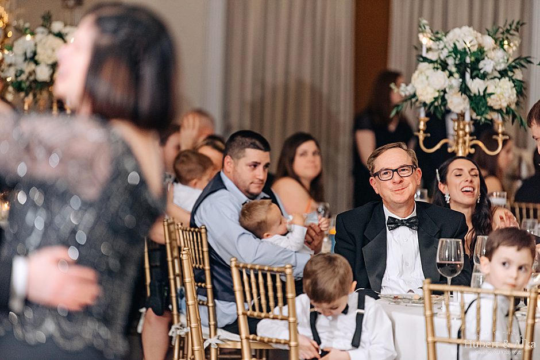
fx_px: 3000
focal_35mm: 200
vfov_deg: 6.9
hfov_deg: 10.3
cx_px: 270
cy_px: 180
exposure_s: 1/160
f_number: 2.8
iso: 640
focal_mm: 200
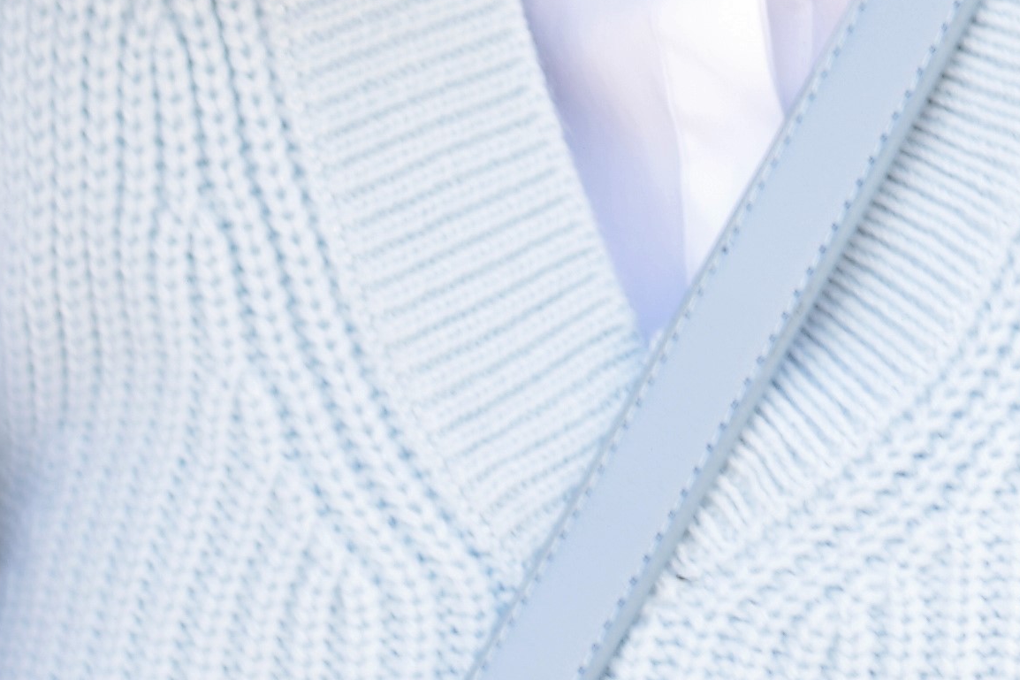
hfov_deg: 5.3
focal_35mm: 390
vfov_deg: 3.5
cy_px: -296
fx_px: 11048
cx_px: 1390
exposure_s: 1/200
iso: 100
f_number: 2.8
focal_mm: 50
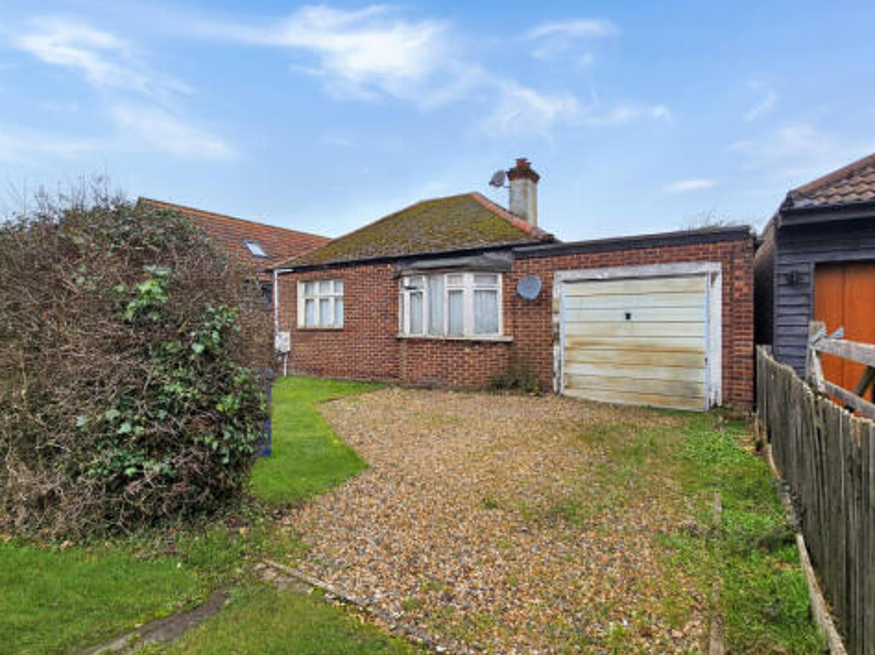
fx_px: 404
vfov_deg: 77.8
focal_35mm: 16
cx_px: 394
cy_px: 363
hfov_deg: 94.2
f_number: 2.2
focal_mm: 2.2
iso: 50
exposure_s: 1/410
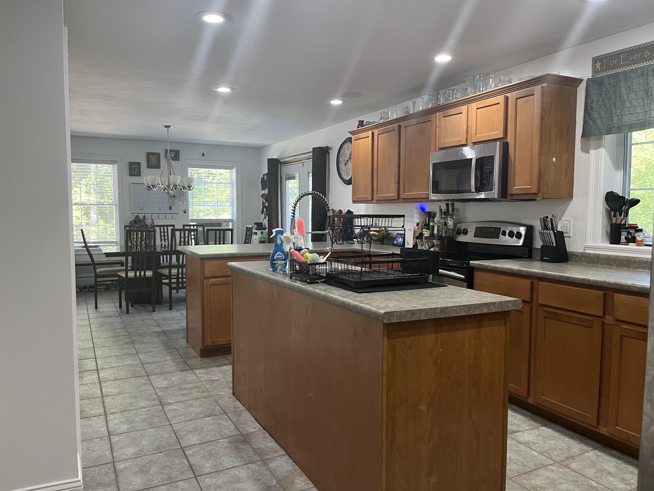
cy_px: 246
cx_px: 327
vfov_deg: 53.1
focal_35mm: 26
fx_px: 491
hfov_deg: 67.3
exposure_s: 1/60
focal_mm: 5.1
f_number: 1.6
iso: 200
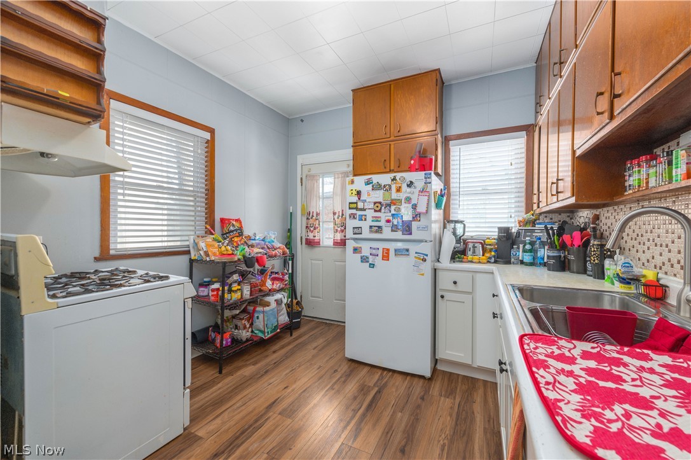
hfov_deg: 104.3
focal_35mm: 14
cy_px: 230
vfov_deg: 81.1
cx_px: 346
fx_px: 269
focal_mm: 14
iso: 200
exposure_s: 1/60
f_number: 9
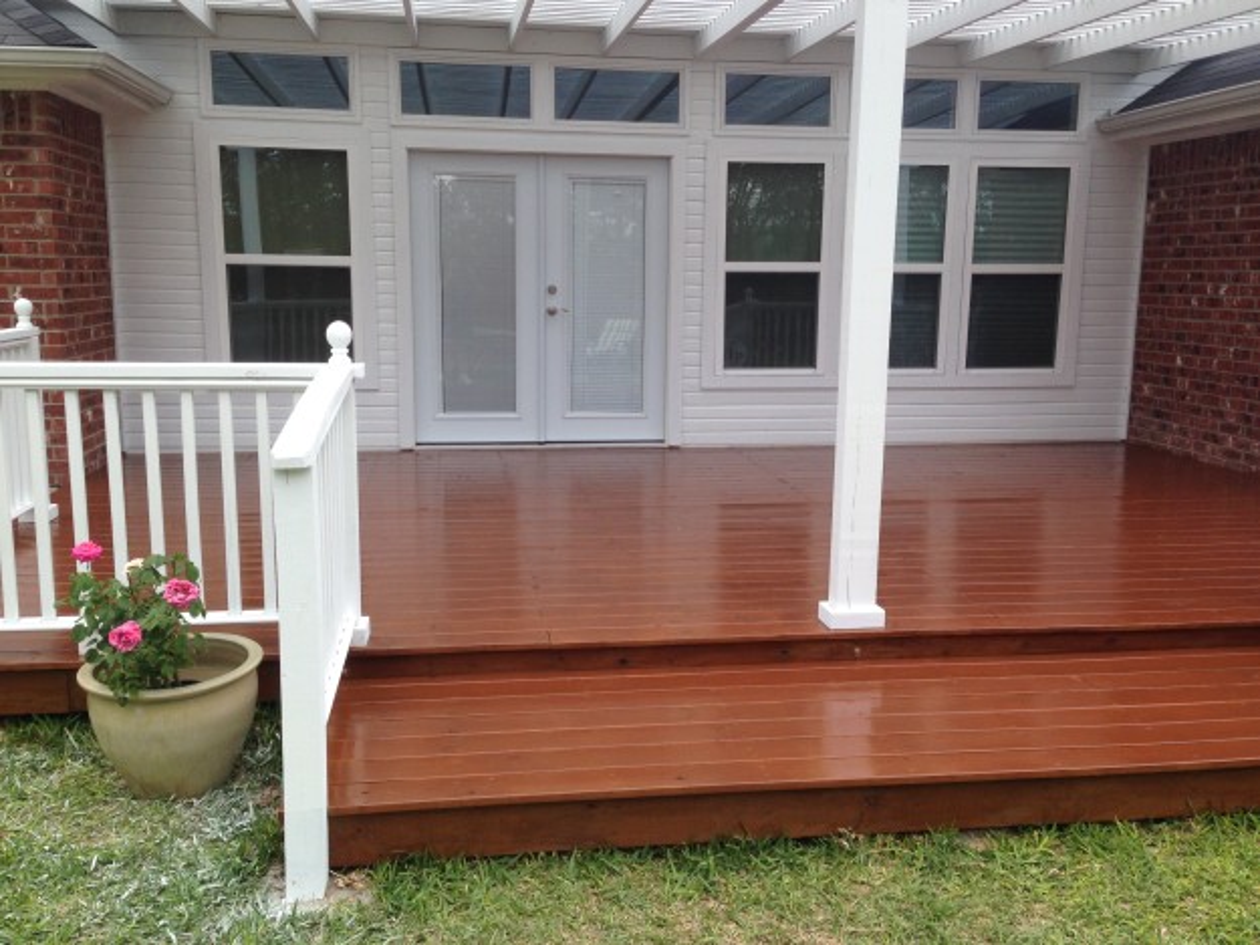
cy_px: 472
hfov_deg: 55.3
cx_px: 630
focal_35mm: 33
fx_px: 1201
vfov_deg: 43.0
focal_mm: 4.12
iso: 50
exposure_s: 1/480
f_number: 2.4
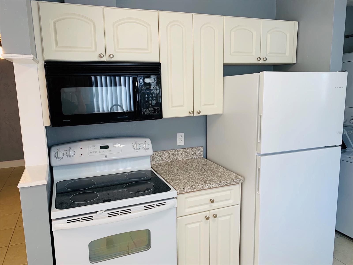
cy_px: 132
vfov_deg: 53.1
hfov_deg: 67.3
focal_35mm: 26
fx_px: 265
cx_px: 176
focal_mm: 4.25
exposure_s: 1/60
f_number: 1.8
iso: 50
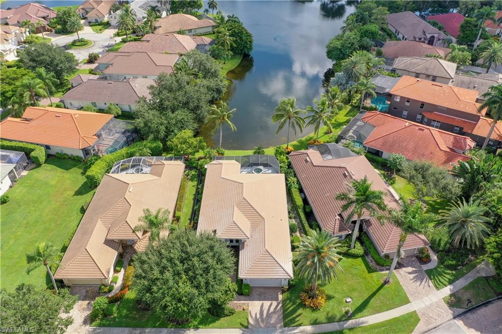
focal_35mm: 28
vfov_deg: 46.4
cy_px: 167
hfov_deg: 65.5
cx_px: 251
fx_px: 390
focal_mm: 10.26
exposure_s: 1/320
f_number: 5
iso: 100
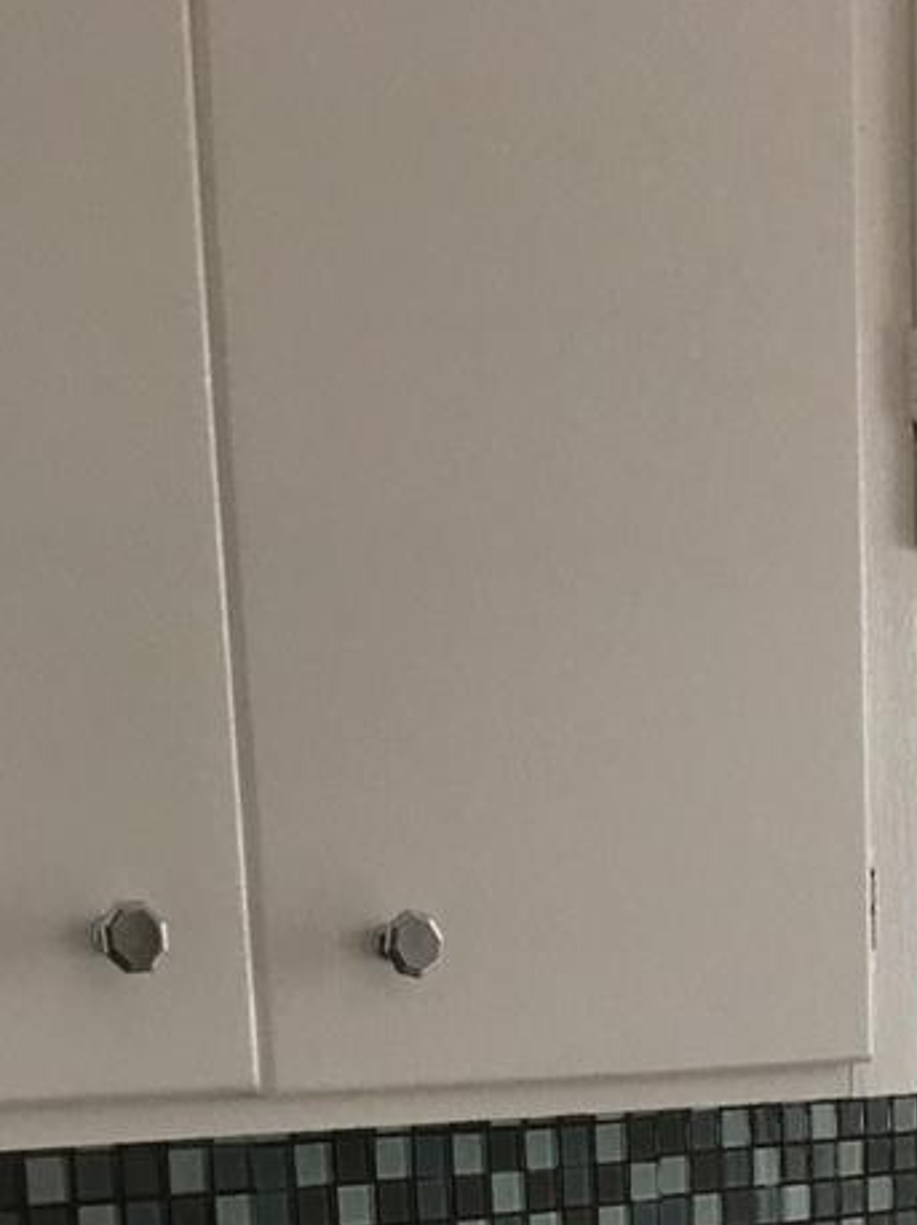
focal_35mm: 76
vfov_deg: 23.1
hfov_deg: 18.2
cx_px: 1160
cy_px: 1551
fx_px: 2687
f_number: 2.2
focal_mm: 4.15
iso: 32
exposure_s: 1/30
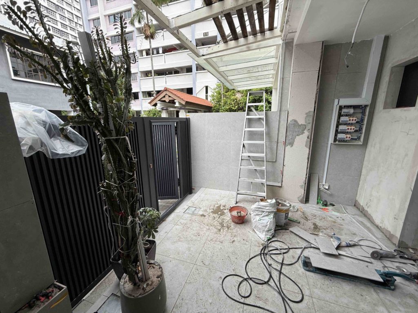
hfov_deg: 102.1
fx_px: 169
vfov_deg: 85.7
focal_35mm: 14
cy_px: 156
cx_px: 209
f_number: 2.2
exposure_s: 1/99
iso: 64
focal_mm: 2.22
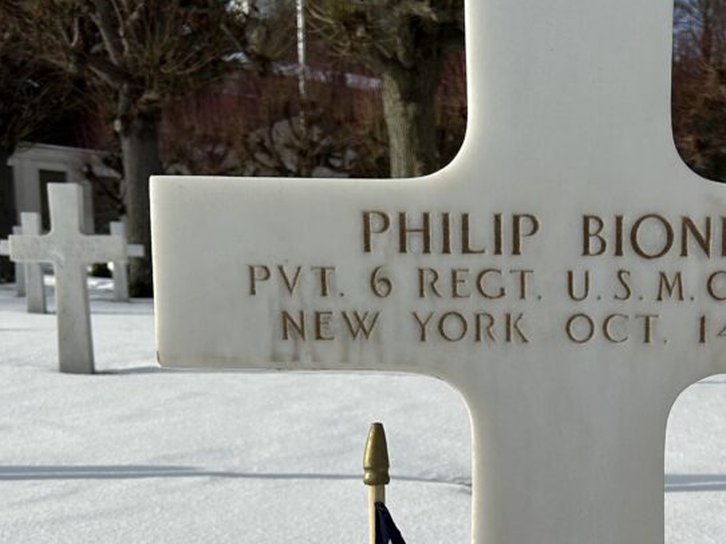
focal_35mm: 64
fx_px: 1342
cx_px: 583
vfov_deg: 21.7
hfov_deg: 29.6
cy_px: 601
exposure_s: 1/7463
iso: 50
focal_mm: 5.7
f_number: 1.5
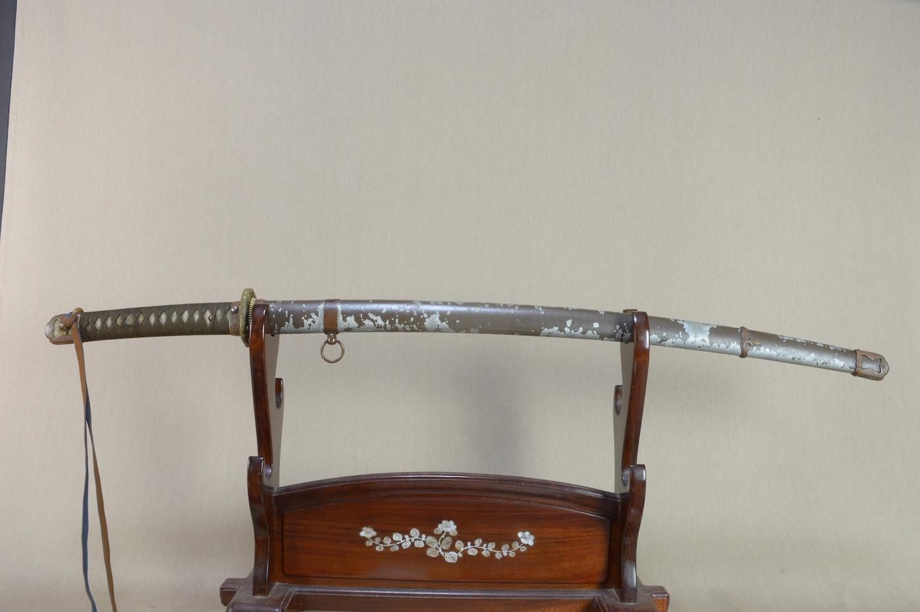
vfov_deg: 43.5
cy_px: 306
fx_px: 766
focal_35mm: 30
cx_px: 460
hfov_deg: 62.0
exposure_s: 1/2
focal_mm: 20
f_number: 11
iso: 400
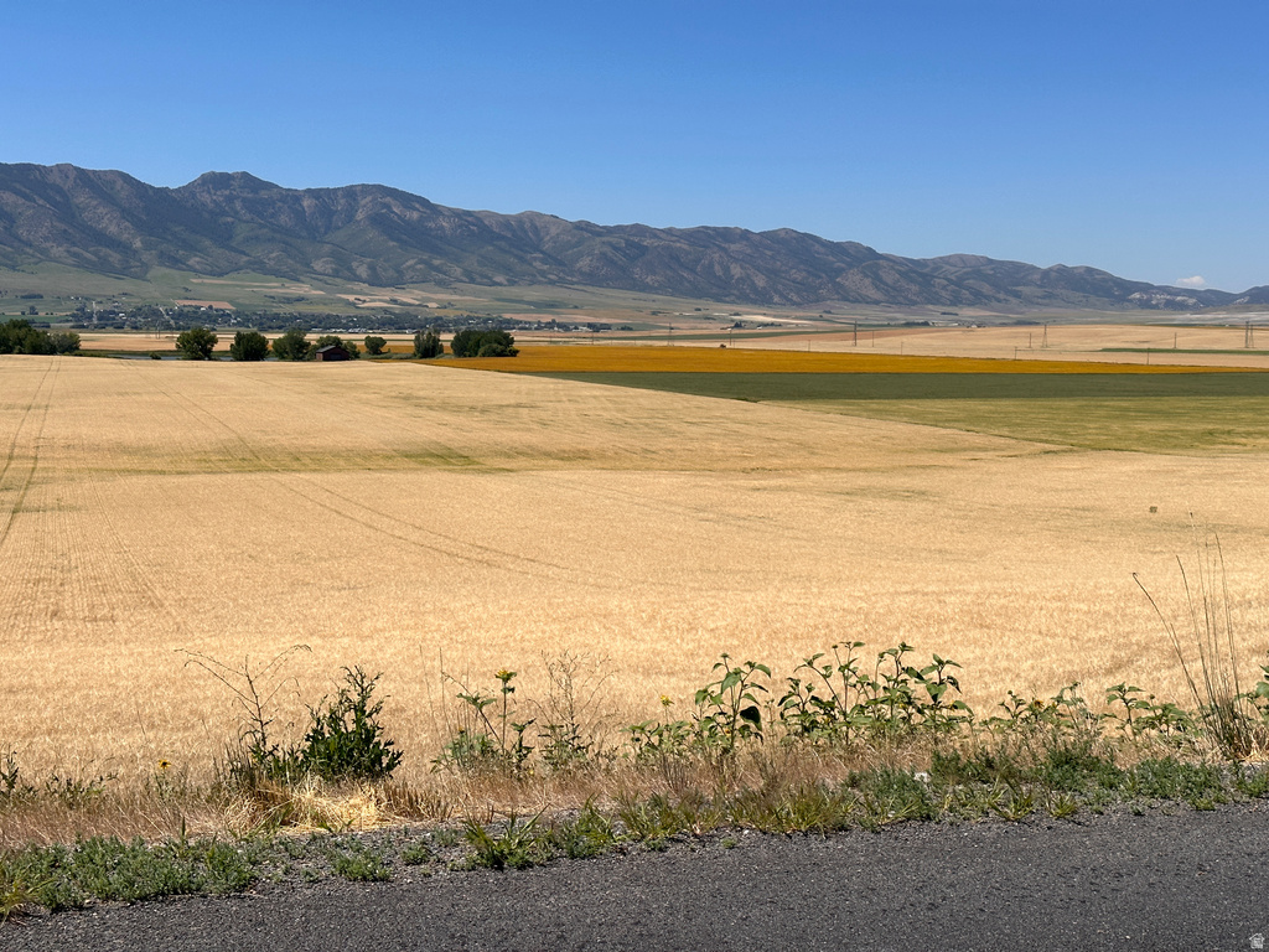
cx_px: 634
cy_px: 476
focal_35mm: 48
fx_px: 1760
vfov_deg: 30.3
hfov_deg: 39.7
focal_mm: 6.86
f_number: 1.78
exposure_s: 1/7092
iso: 64
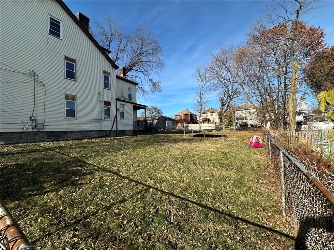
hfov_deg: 102.1
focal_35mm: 14
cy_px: 125
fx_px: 135
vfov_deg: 85.7
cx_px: 167
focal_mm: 2.22
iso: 50
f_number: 2.2
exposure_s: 1/1366
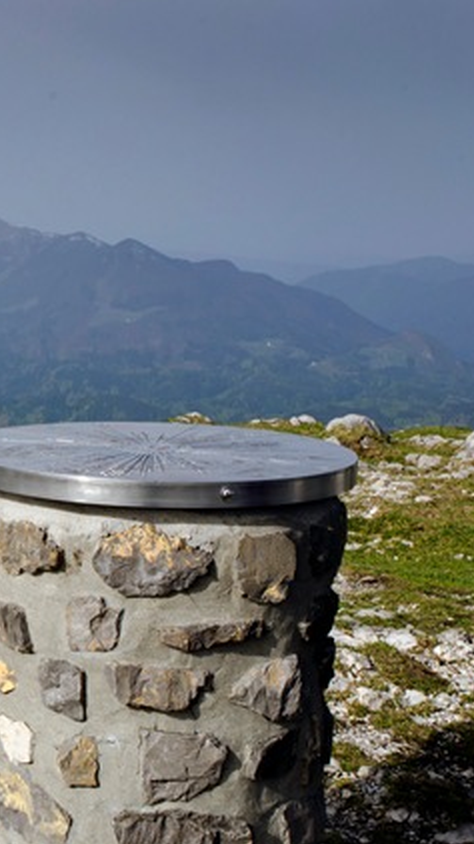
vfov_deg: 28.7
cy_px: 422
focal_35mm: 74
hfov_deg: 15.5
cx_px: -152
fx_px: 1651
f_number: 16
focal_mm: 31
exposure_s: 1/60
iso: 250
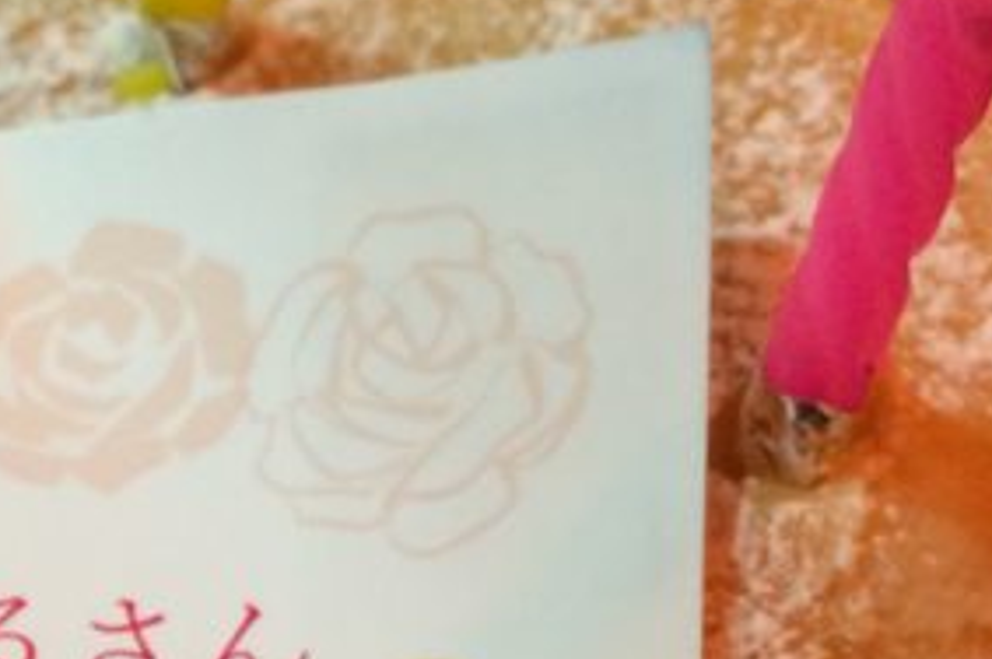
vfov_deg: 11.6
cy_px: 957
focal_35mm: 113
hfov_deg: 17.1
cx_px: -298
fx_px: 3110
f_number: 2.2
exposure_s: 1/33
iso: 125
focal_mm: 4.12
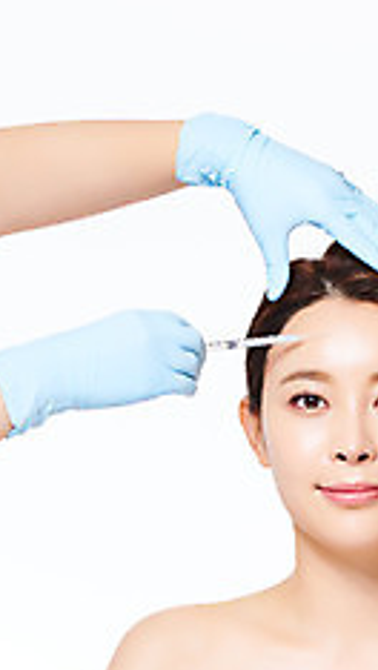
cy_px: 533
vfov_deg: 11.4
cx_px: 348
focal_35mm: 188
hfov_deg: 6.5
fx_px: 3343
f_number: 16
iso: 64
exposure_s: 1/125
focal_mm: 105
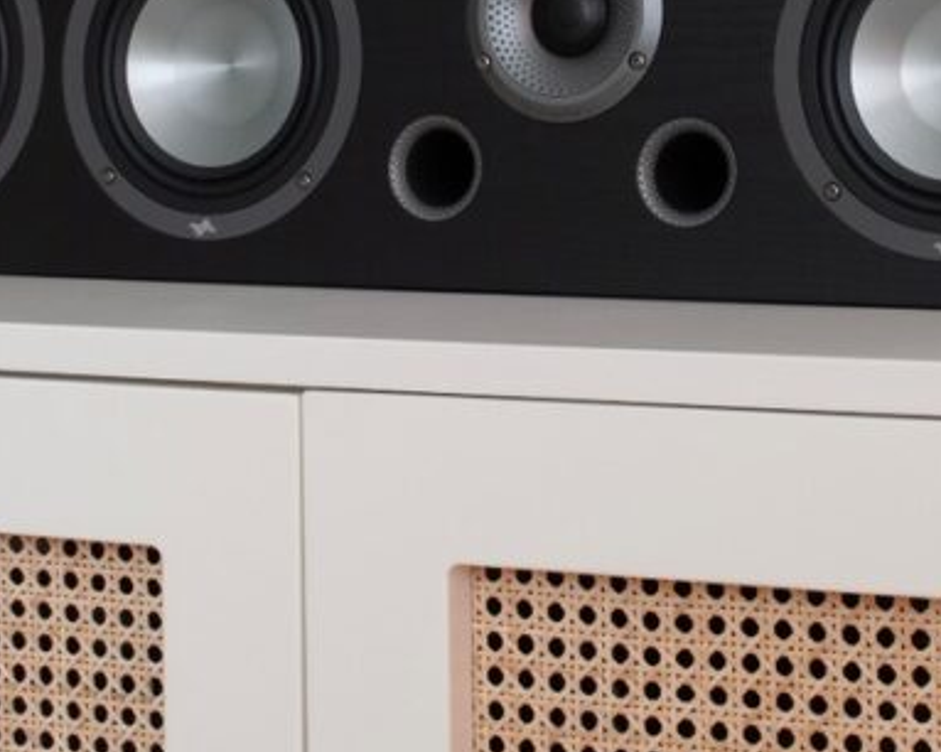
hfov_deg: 16.9
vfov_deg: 13.5
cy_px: 80
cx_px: 717
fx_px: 3145
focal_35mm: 113
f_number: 10
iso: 100
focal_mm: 30
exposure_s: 6
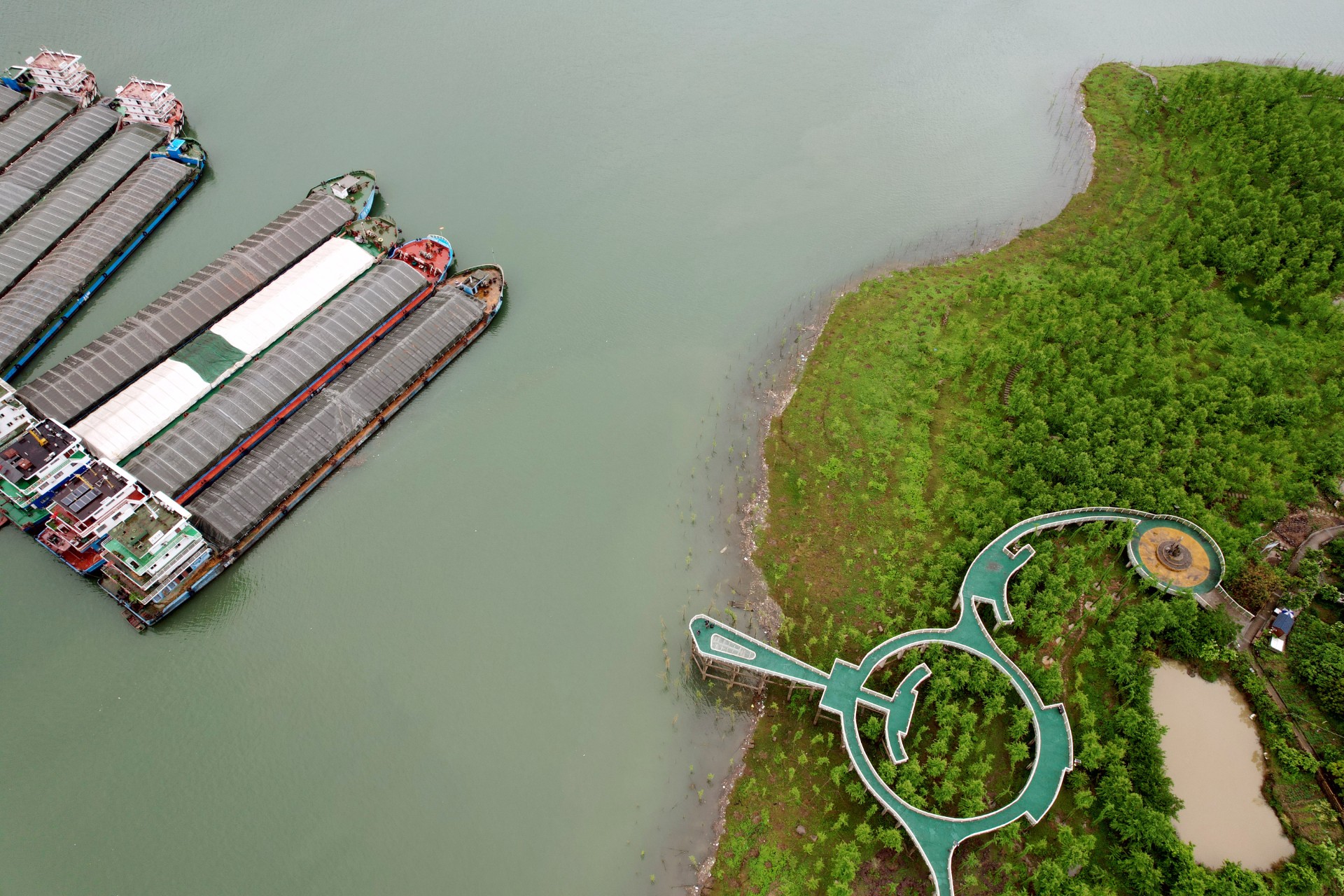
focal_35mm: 22
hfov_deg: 78.6
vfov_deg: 57.2
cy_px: 448
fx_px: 821
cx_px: 672
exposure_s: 1/500
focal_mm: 8.38
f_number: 2.8
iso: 110
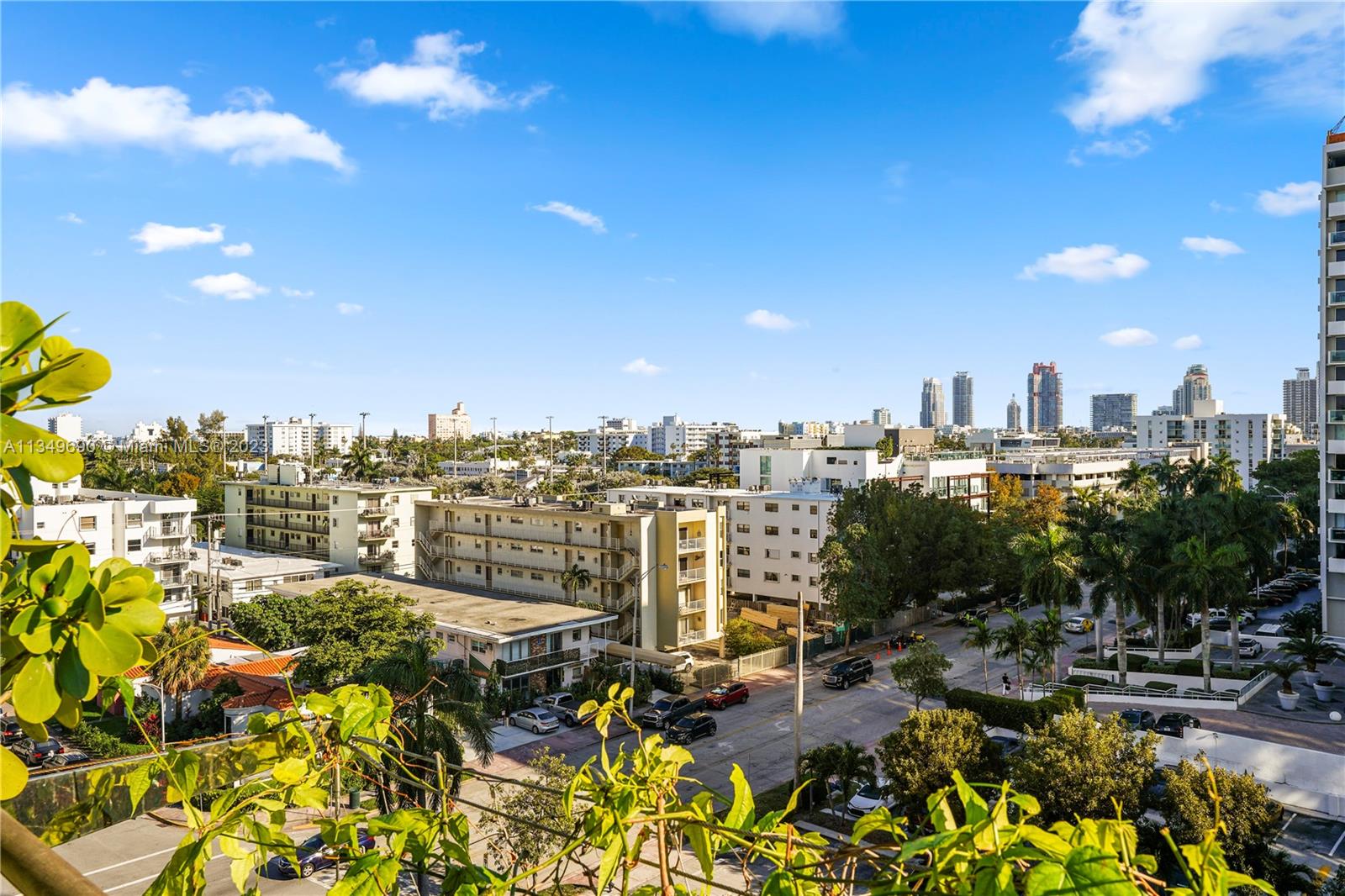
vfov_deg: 49.5
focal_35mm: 26
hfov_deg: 69.4
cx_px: 672
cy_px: 448
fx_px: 971
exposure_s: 1/320
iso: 125
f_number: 9
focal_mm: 26
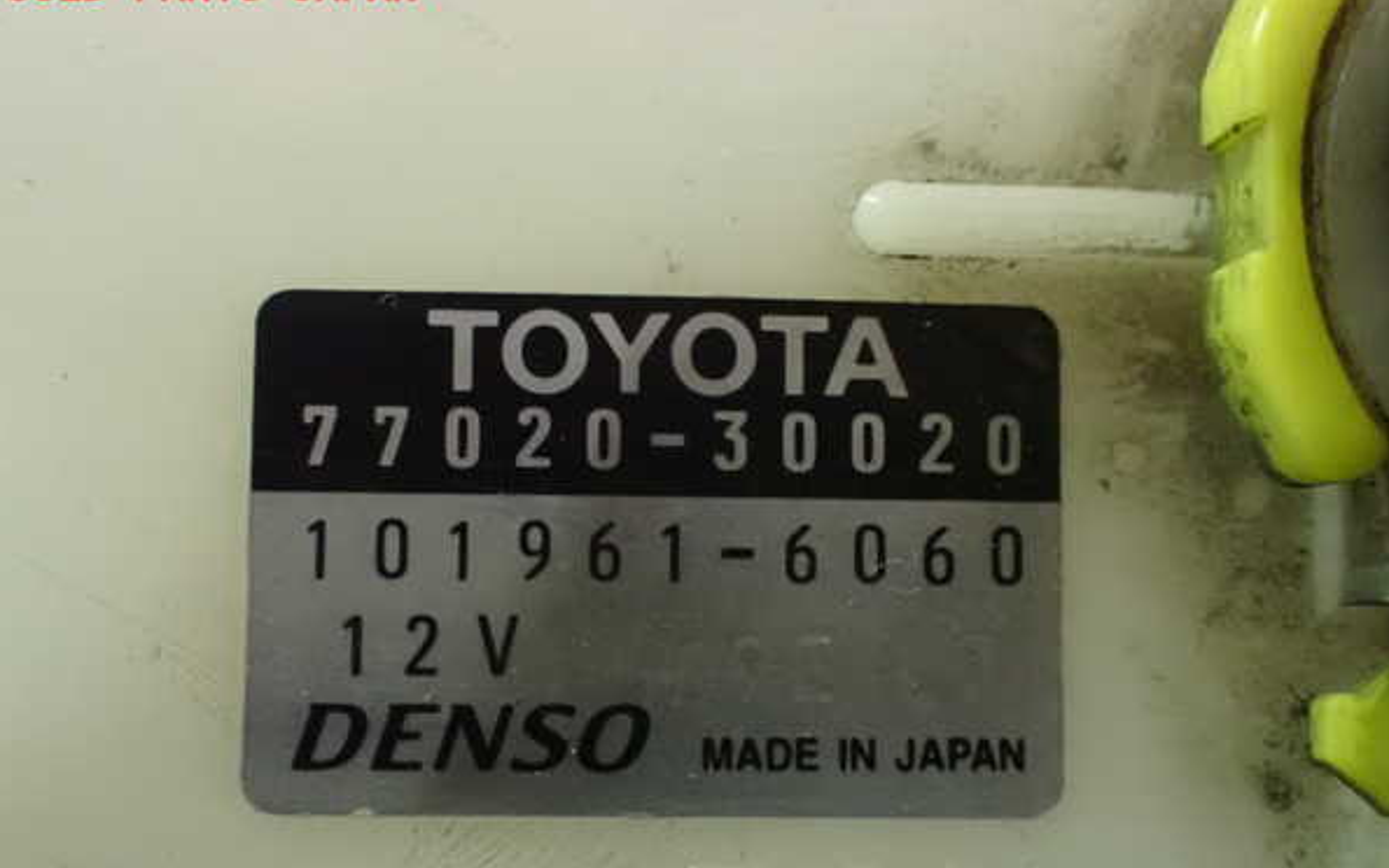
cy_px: 481
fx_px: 1779
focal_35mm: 47
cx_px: 693
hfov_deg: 42.6
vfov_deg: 27.4
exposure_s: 1/40
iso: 1600
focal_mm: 7.84
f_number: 2.9
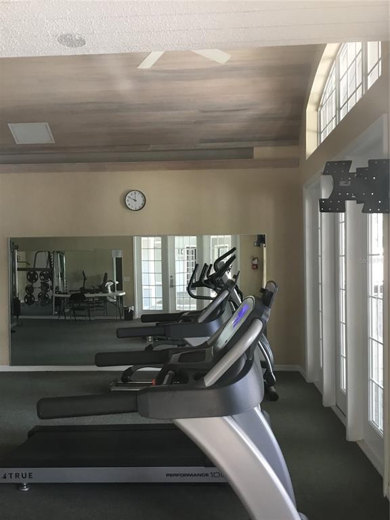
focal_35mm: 31
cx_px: 195
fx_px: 466
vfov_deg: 58.4
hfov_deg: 45.4
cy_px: 260
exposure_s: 1/30
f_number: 2.4
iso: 80
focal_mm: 3.3
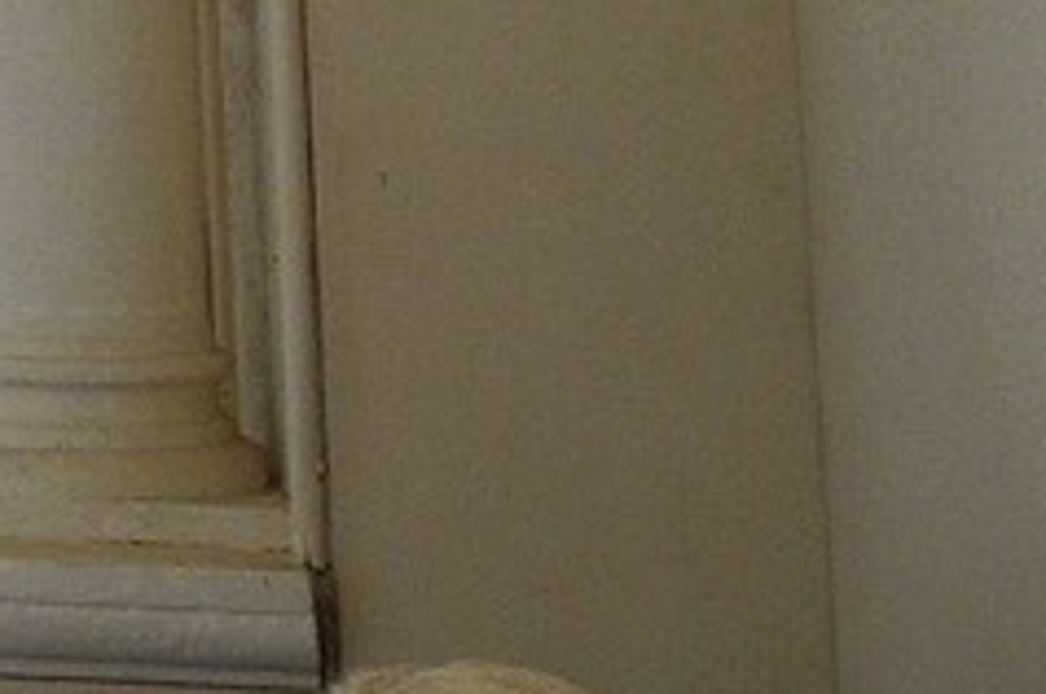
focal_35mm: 282
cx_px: -2299
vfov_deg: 4.6
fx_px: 8182
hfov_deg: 6.5
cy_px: -1498
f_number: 11
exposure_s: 1/80
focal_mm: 42
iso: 1600
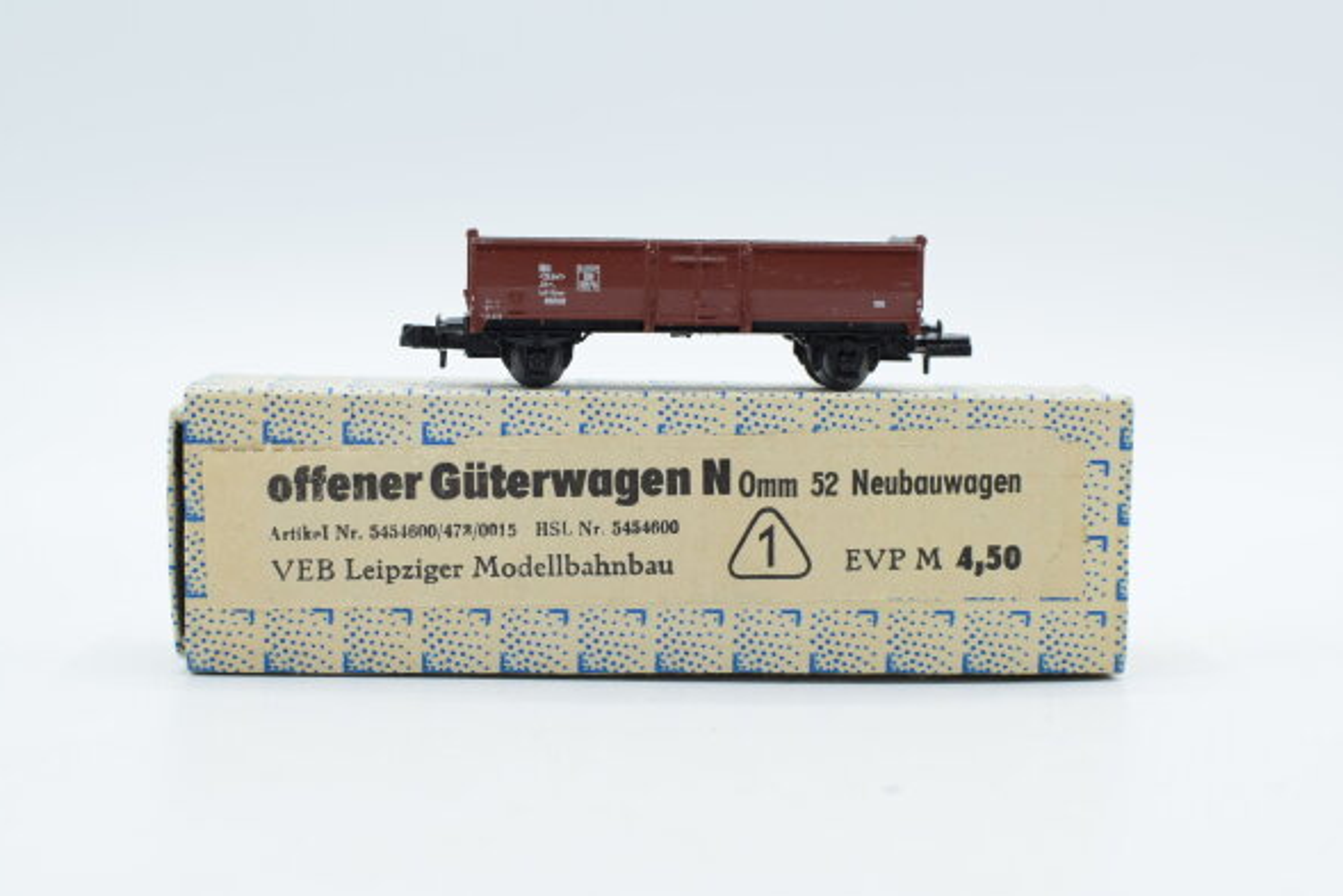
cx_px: 670
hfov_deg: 37.2
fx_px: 1997
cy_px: 455
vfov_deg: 25.3
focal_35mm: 54
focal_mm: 35
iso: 640
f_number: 8
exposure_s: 1/250
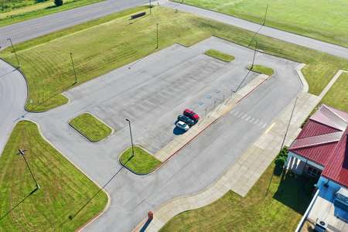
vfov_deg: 46.4
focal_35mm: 28
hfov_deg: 65.5
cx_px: 174
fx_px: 271
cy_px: 116
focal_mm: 10.26
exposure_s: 1/320
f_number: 5
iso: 100
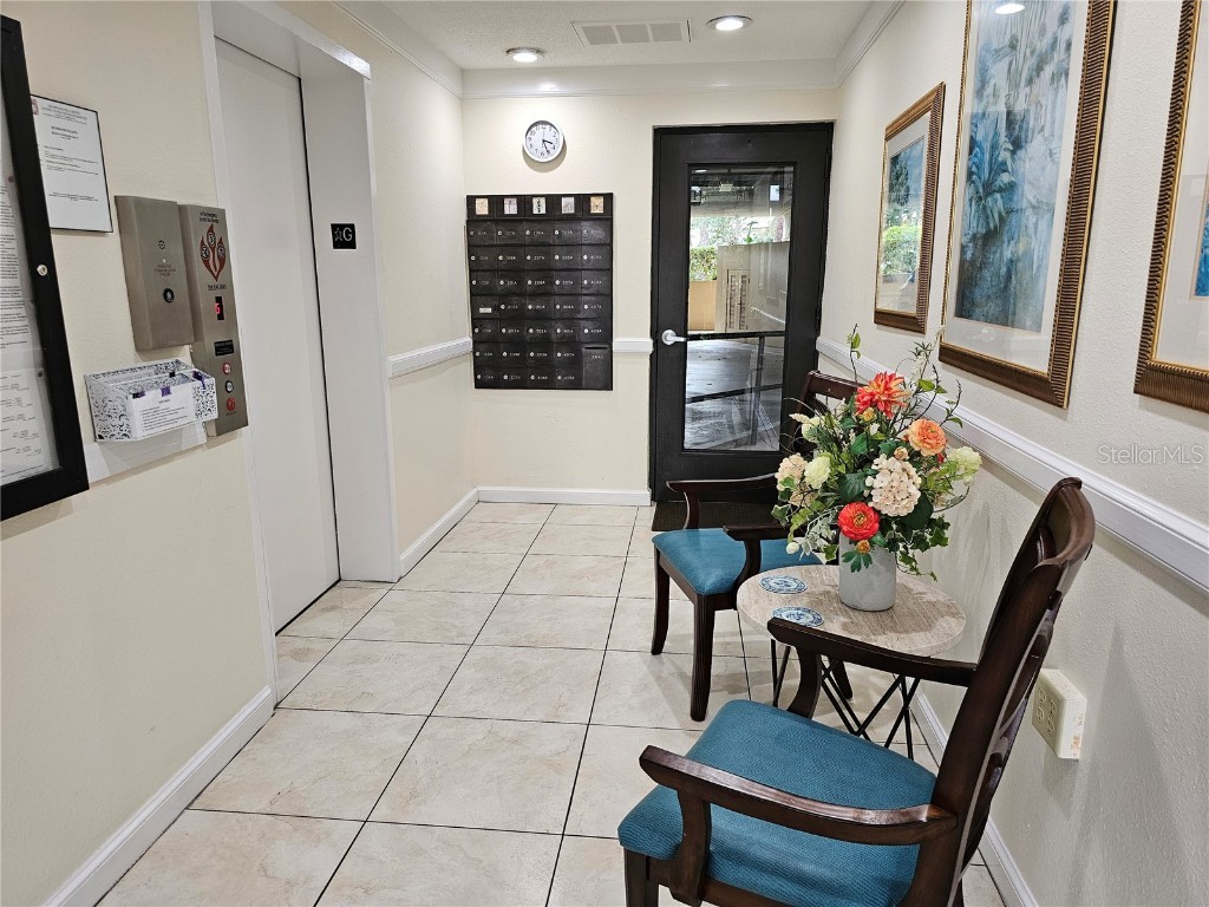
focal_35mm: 23
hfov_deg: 73.9
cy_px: 454
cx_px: 604
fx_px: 803
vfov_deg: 58.9
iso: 250
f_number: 1.7
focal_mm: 6.3
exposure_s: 1/120
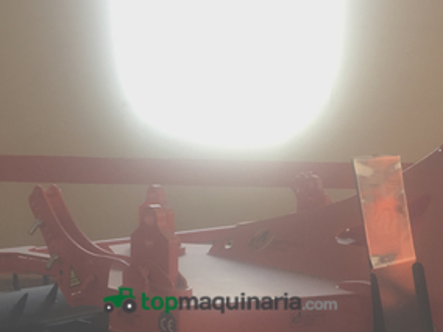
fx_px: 717
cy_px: 301
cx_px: 221
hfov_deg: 34.3
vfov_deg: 25.3
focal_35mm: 56
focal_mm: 4.15
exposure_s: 1/33
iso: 125
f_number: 2.2
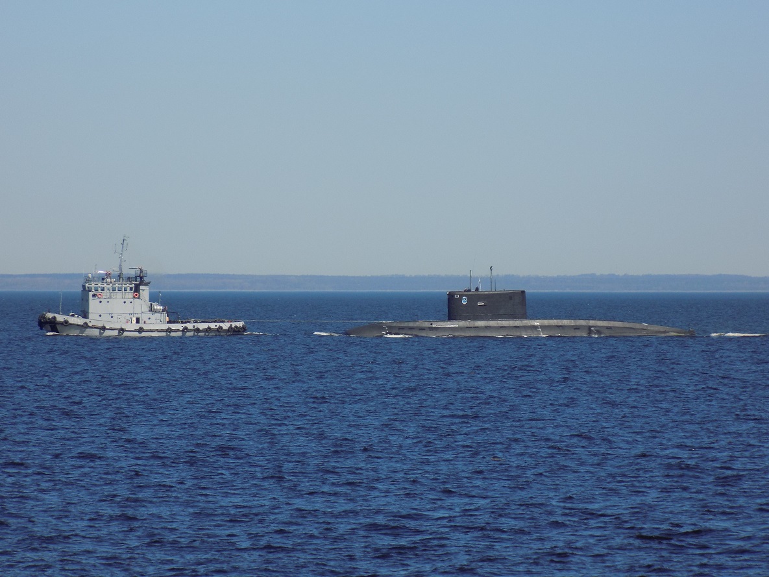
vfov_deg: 6.8
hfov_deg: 9.1
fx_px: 4821
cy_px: 288
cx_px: 384
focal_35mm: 217
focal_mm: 38.6
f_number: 5.5
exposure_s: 1/500
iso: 80
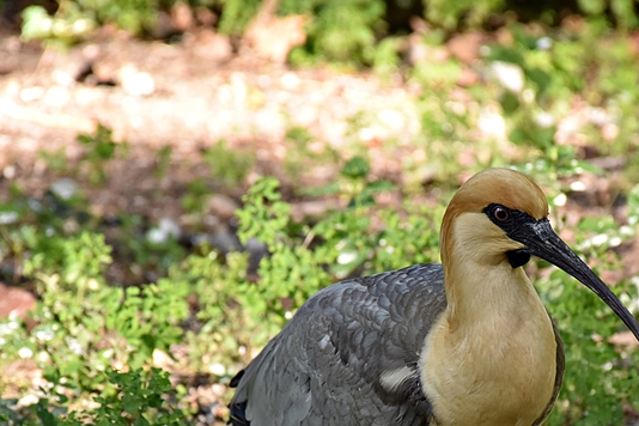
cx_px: 389
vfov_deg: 3.4
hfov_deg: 5.1
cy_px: 363
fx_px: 7153
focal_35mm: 403
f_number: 5.6
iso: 800
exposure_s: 1/200
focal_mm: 140
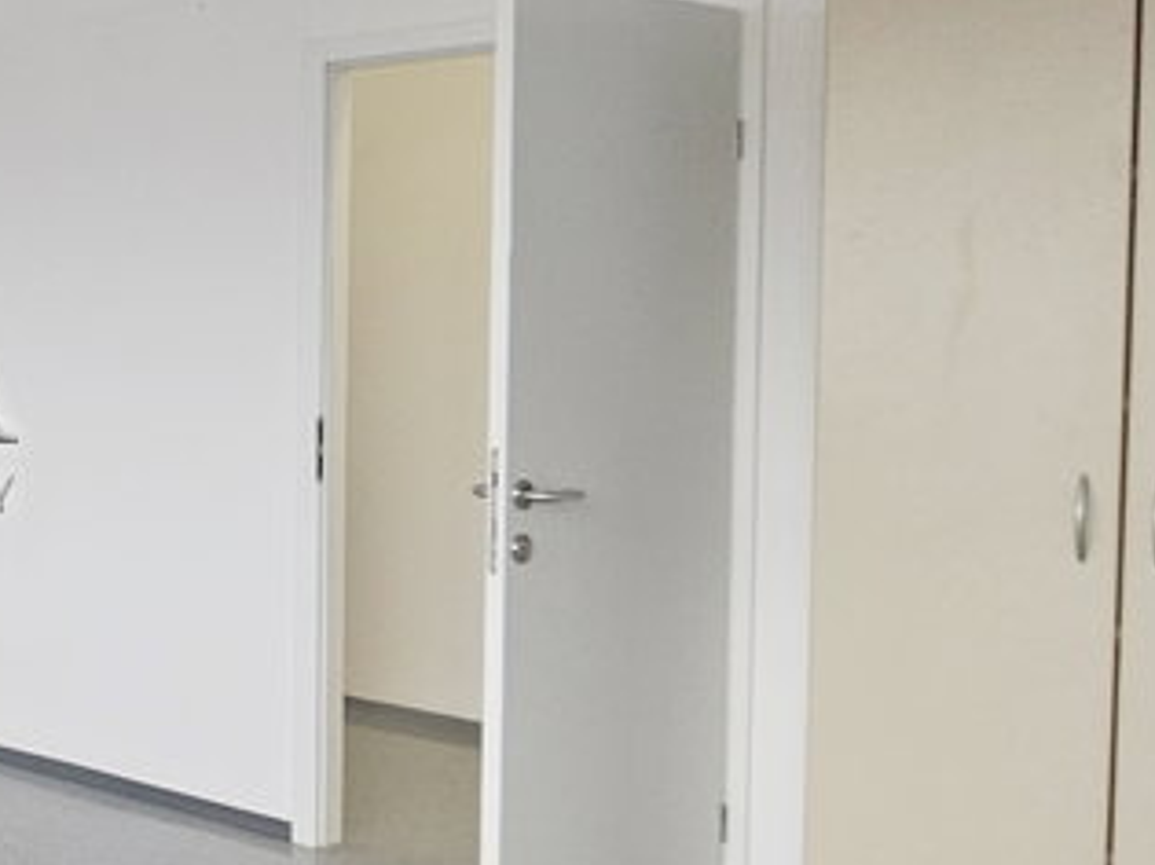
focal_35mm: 44
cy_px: 345
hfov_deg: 29.5
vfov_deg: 32.8
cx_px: -504
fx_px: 1468
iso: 160
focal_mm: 2.2
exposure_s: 1/190
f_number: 2.2
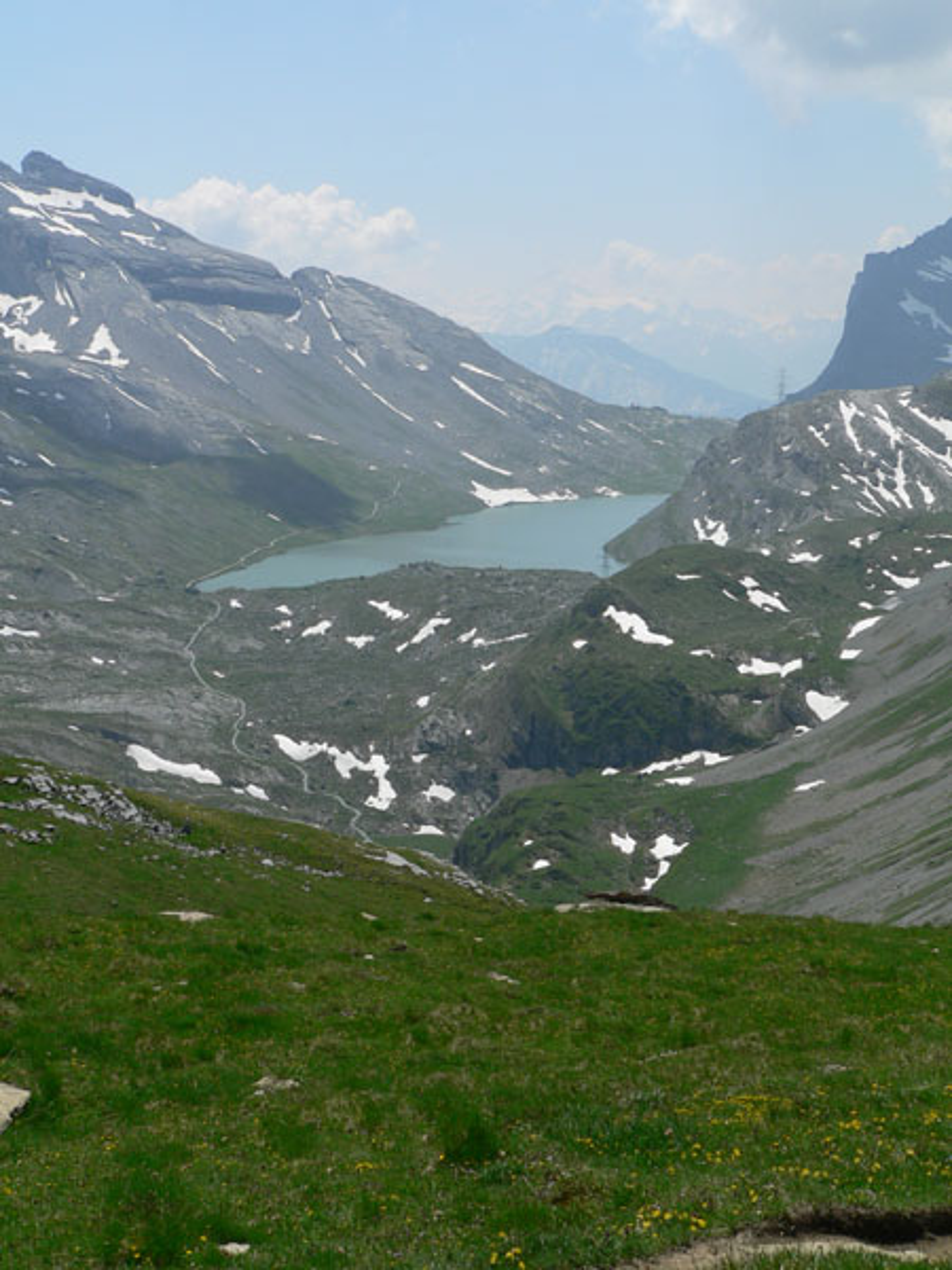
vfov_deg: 34.9
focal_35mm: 55
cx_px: 476
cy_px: 635
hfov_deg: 26.6
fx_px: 2017
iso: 80
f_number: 5.6
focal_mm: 9.1
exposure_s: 1/500
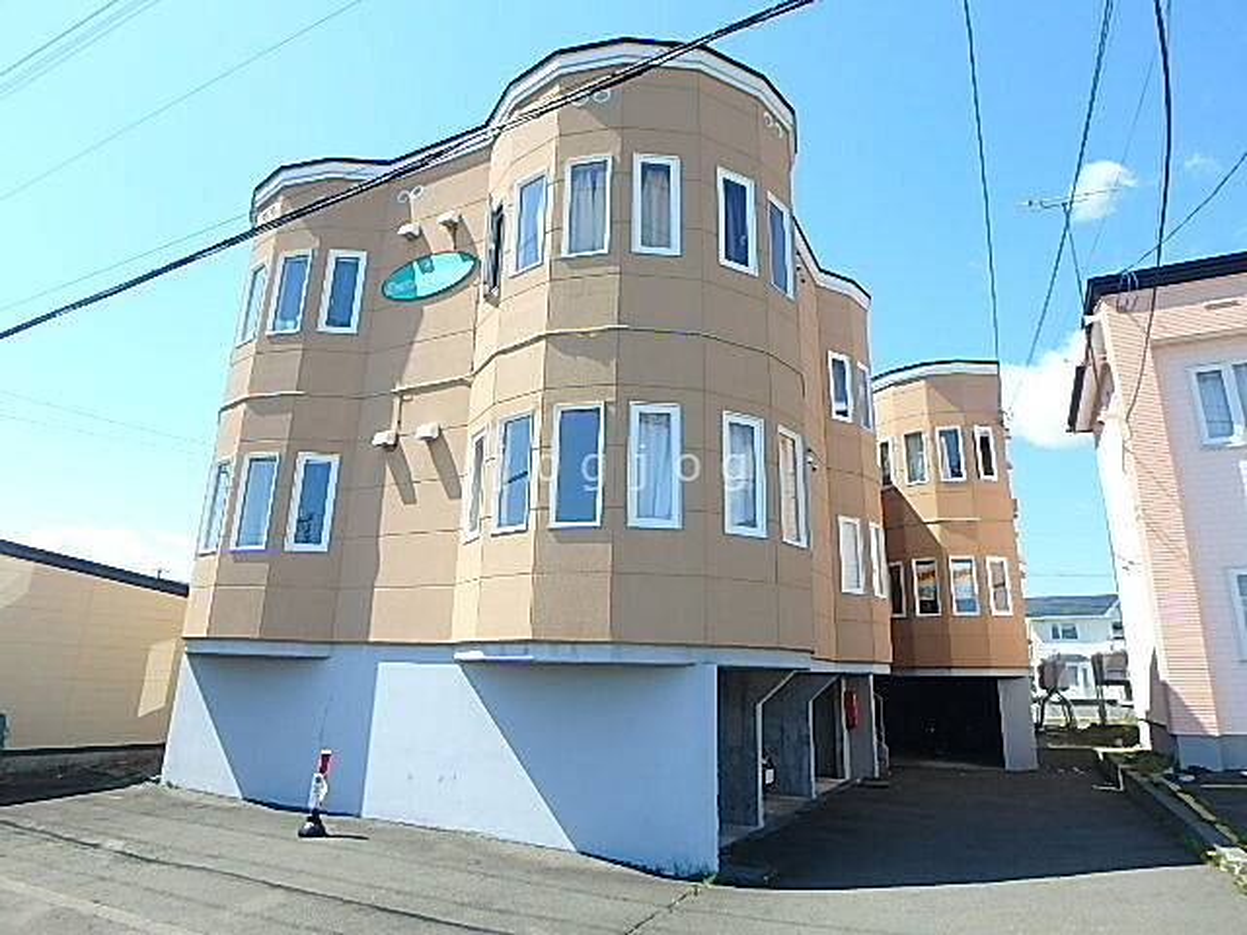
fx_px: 756
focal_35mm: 21
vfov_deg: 63.4
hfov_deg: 79.0
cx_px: 624
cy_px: 468
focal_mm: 3.7
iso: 125
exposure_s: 1/640
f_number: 3.5
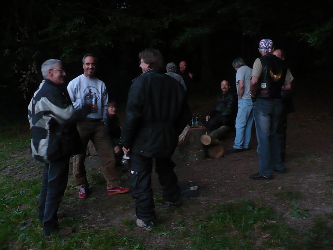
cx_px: 166
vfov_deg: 38.7
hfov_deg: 50.1
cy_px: 125
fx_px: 356
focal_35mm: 37
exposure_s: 1/8
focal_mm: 6.1
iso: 200
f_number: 2.8
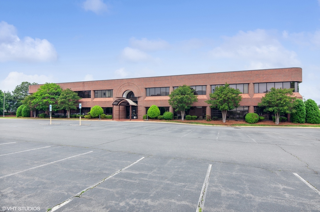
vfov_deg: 63.1
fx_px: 173
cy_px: 106
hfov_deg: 85.5
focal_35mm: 20
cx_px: 160
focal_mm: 13
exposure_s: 1/160
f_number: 8
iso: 200
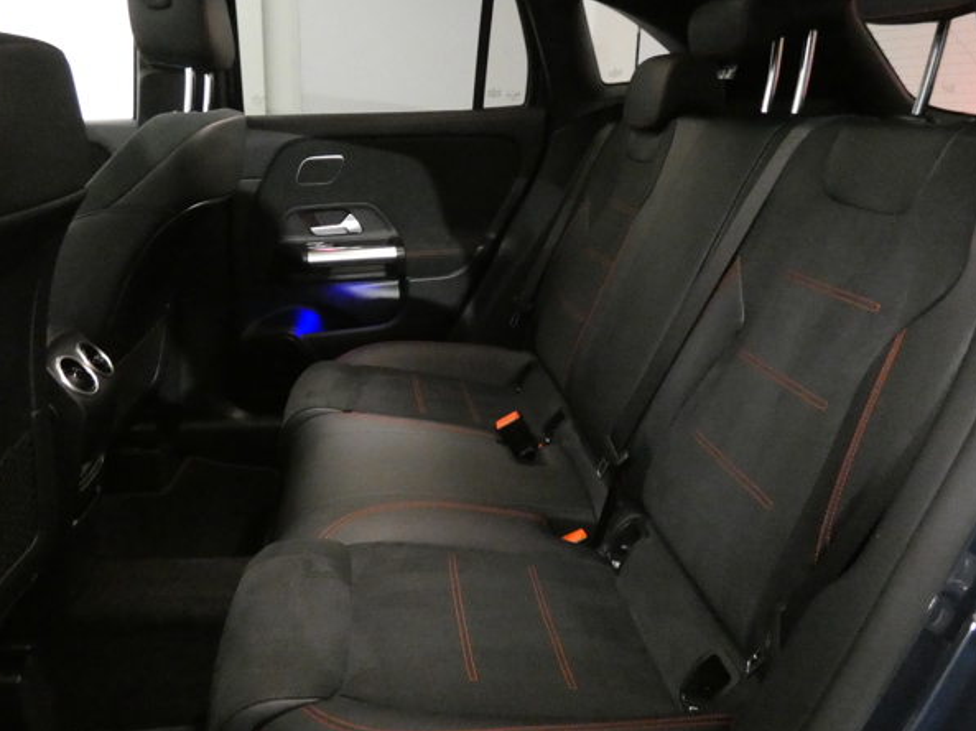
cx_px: 486
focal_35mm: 27
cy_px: 334
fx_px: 761
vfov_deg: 51.2
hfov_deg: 65.4
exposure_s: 1/15
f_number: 2.8
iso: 1600
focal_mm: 3.6
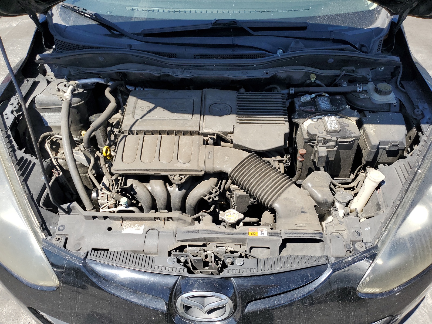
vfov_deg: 53.1
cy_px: 162
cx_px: 216
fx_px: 324
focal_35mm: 26
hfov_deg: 67.3
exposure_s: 1/1250
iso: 50
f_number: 1.5
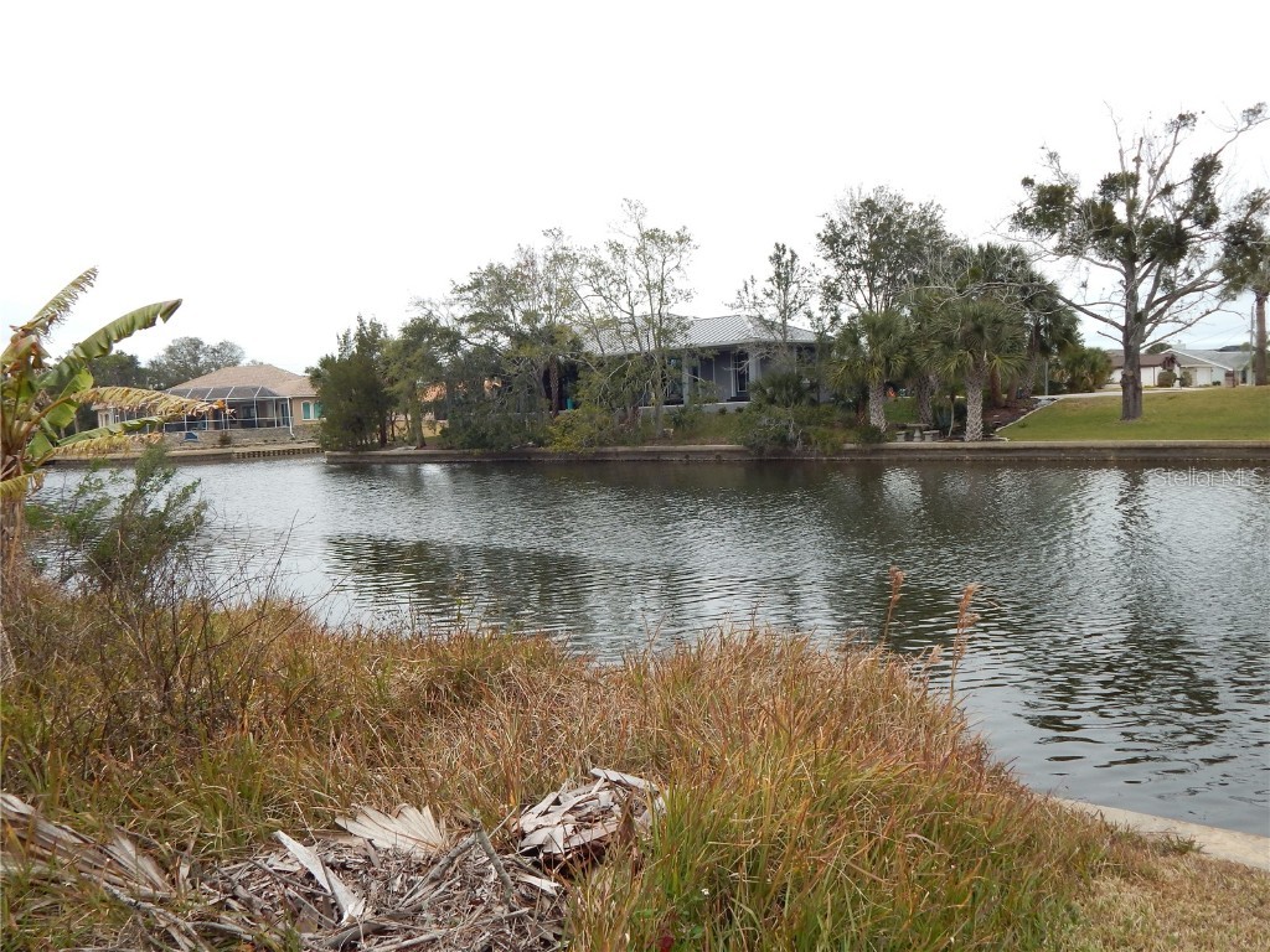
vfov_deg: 49.7
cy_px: 476
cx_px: 635
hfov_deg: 63.4
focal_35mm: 28
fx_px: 1027
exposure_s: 1/200
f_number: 3.2
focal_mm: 5.1
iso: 125
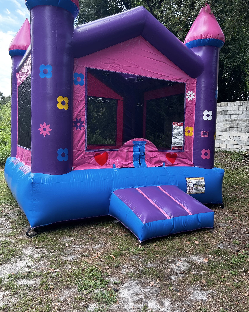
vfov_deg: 60.4
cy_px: 154
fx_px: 267
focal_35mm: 29
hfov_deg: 50.0
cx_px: 122
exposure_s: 1/466
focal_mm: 5.7
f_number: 1.5
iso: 50
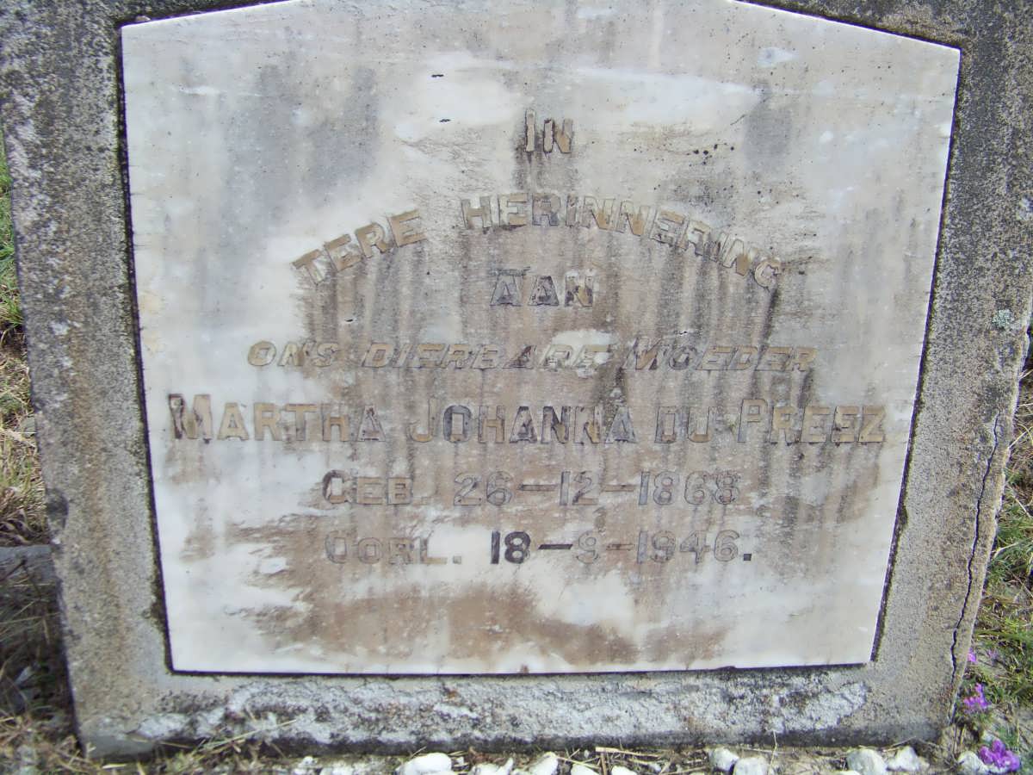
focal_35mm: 36
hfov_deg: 51.4
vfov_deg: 39.7
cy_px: 388
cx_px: 516
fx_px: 1074
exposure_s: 1/640
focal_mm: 5.85
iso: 64
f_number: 2.8
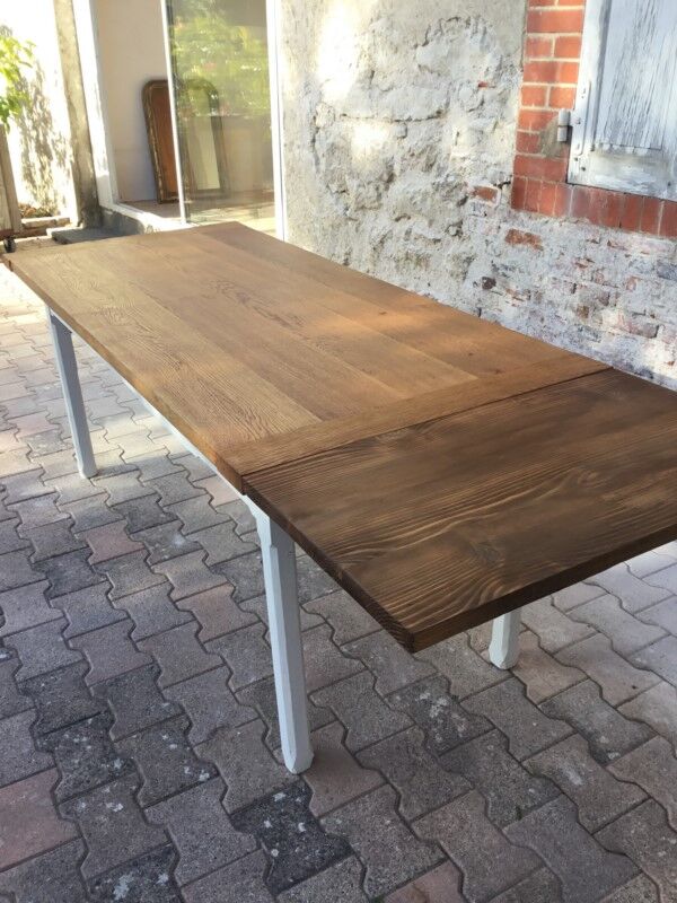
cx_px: 338
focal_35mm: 31
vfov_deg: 58.4
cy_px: 452
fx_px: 808
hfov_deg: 45.4
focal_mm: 3.3
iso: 25
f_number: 2.4
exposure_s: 1/210
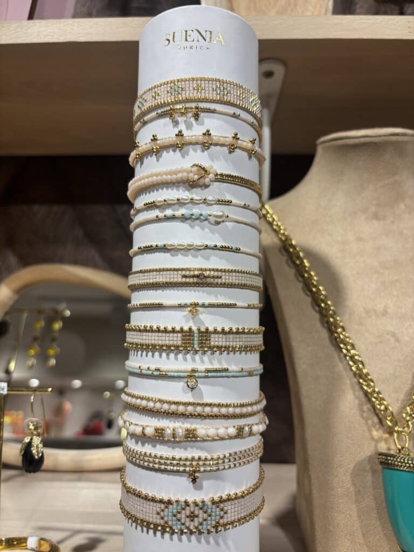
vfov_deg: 67.3
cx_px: 207
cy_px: 276
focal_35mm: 26
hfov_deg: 53.1
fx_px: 415
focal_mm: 5.96
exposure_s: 1/236
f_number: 1.6
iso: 40
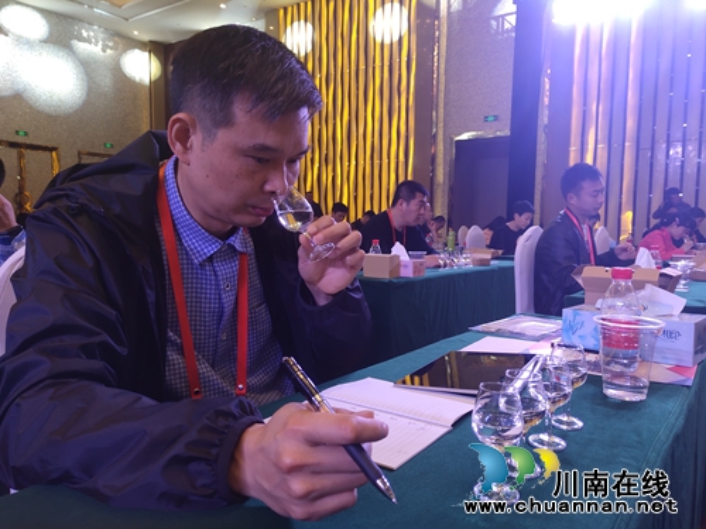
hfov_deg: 61.7
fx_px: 591
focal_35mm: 29
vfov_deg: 48.2
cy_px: 264
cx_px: 353
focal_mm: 4.27
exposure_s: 1/100
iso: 182
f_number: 1.8
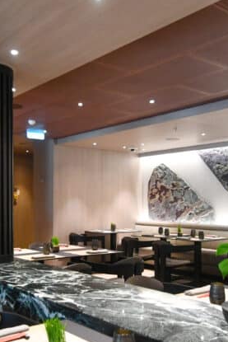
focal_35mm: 37
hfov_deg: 35.8
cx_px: 91
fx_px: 351
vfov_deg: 51.0
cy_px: 226
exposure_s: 1/60
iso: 1600
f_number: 4
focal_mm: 10
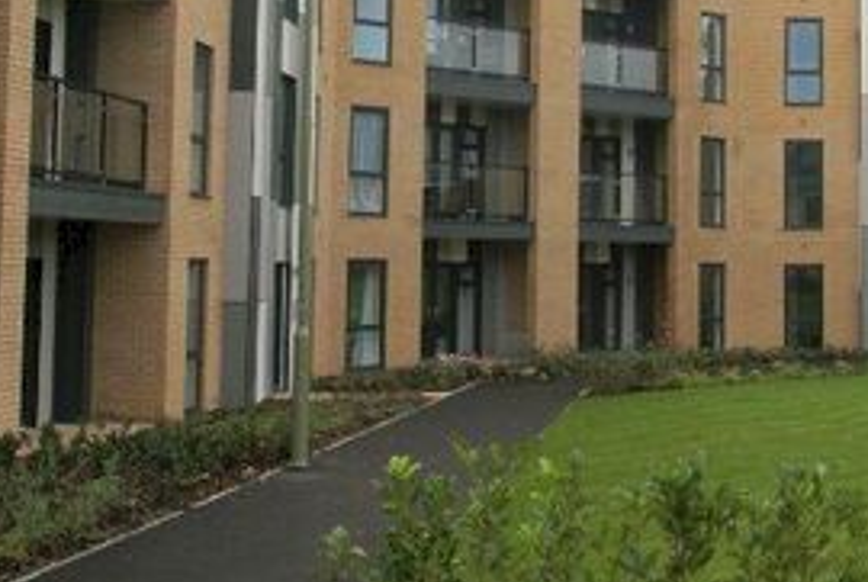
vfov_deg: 23.1
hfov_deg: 33.9
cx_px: 588
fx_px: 1408
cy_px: 153
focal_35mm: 58
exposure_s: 1/80
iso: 100
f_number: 9
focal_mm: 15
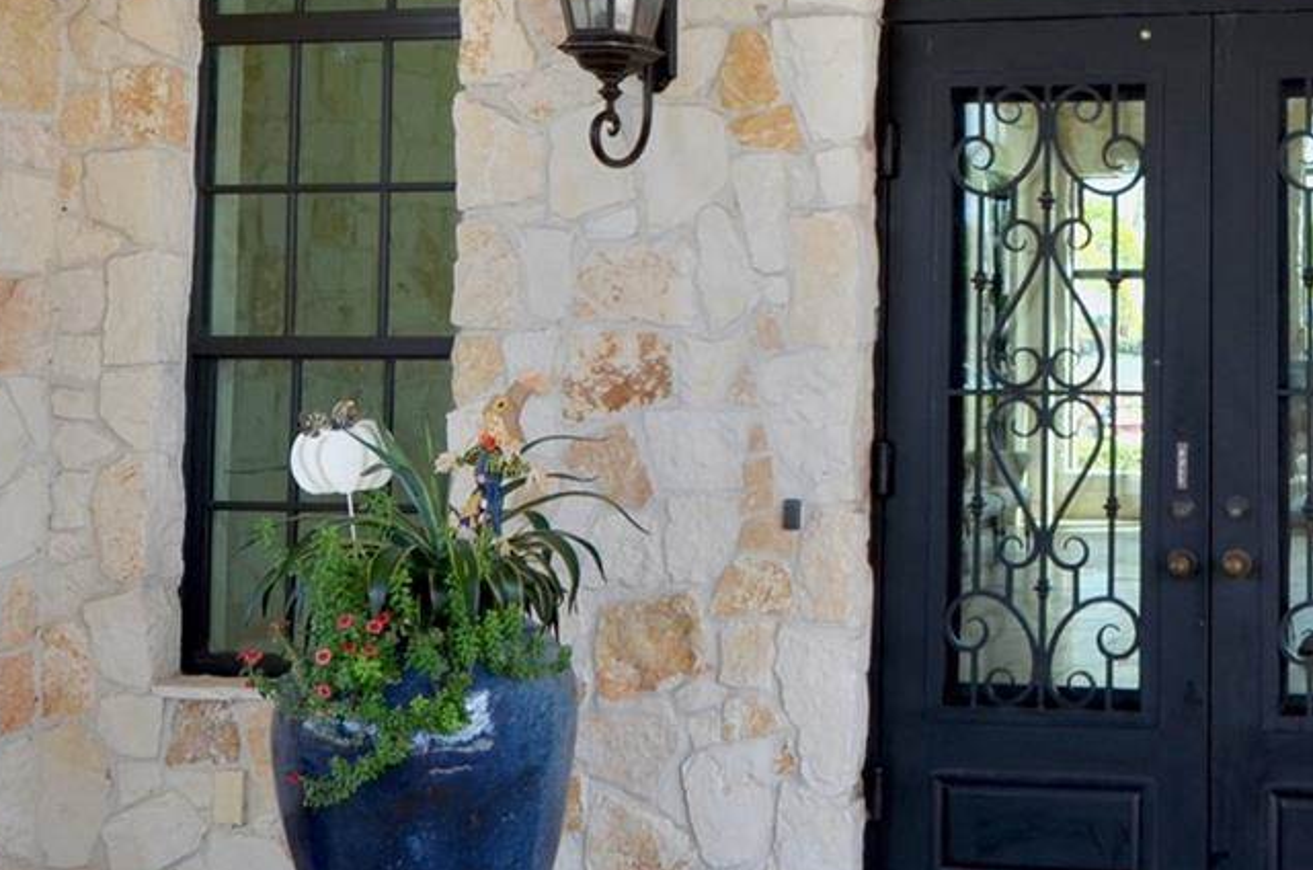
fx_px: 3276
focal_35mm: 90
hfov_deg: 22.0
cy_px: 268
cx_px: 1249
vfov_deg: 15.1
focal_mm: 24
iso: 200
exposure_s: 1/200
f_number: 7.1
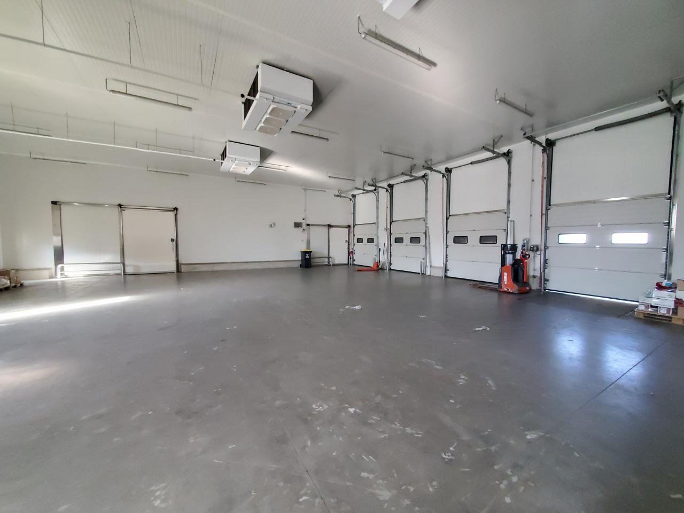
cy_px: 256
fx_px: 257
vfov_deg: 89.9
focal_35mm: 13
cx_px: 342
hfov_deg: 106.2
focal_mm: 1.8
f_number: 2.2
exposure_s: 1/33
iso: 500
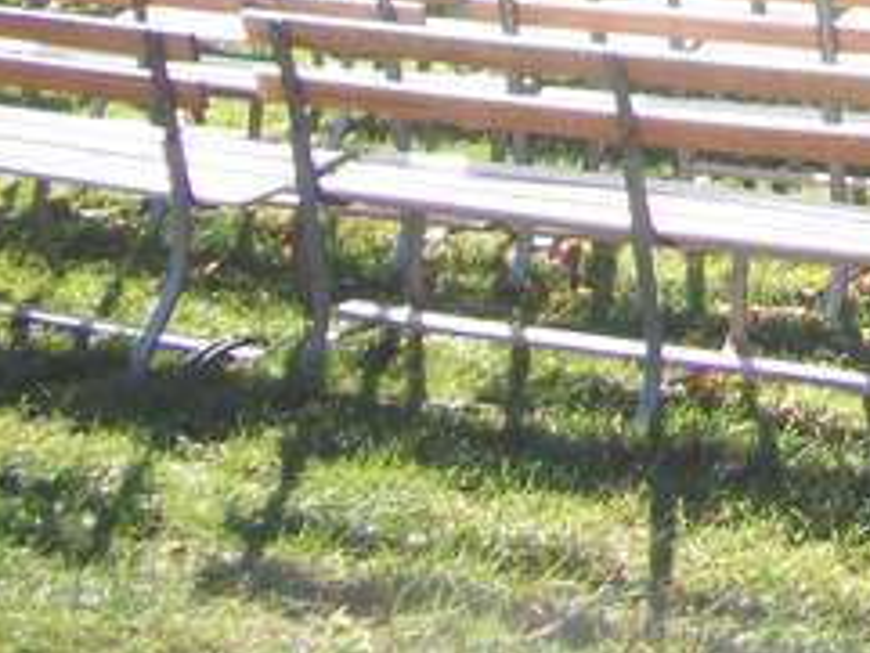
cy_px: -415
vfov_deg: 12.0
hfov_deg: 15.7
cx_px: 1263
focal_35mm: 116
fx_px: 2917
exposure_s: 1/250
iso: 80
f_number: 3.1
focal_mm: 6.3
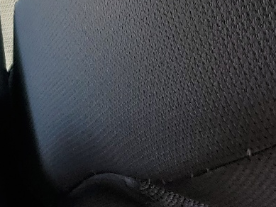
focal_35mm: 107
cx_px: -121
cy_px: -195
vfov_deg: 12.4
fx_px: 853
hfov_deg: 16.9
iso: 50
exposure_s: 1/625
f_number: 1.5
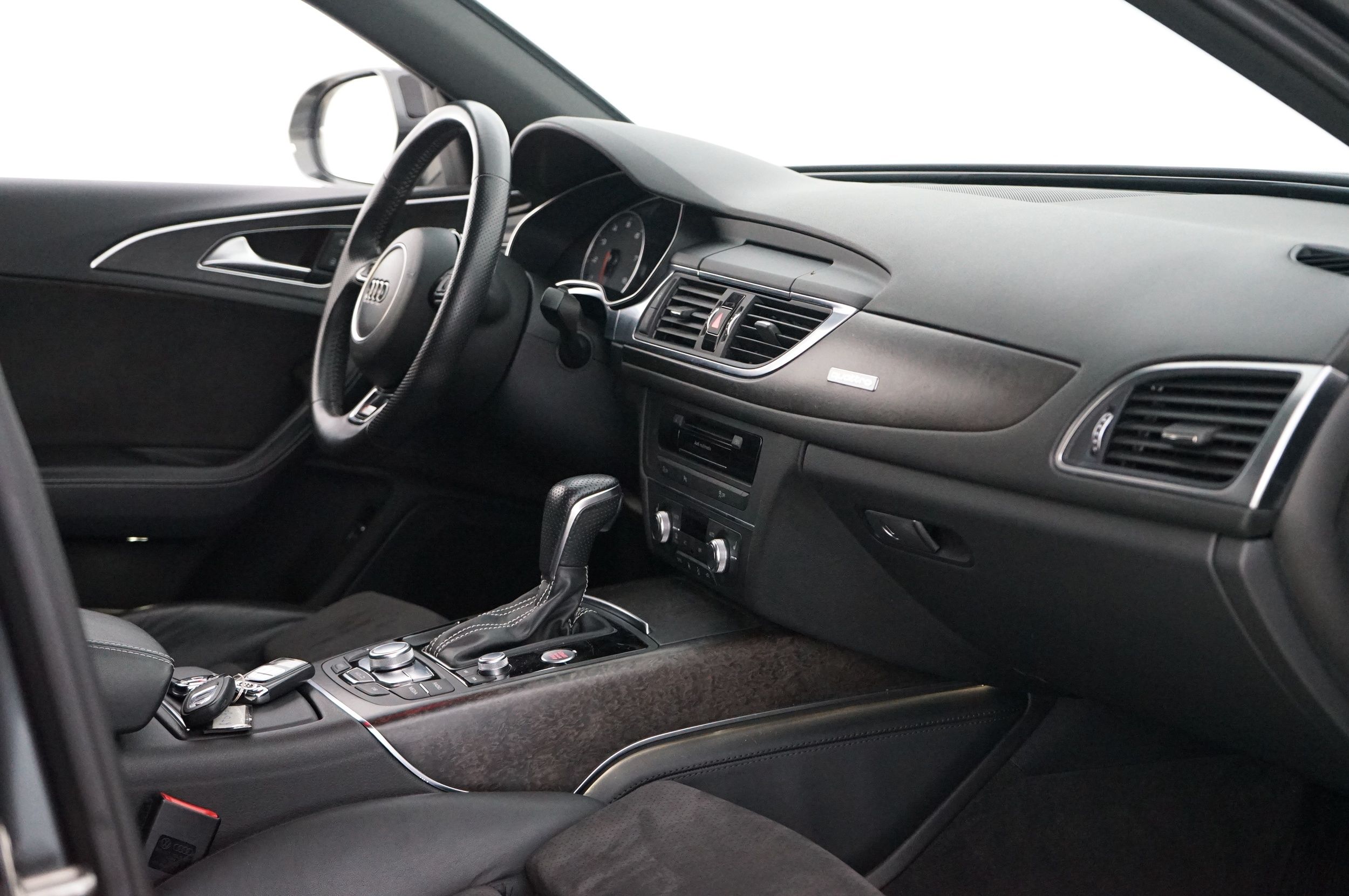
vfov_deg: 22.6
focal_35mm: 60
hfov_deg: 33.4
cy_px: 448
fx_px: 2246
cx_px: 674
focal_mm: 60
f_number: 5
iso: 6400
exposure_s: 1/20
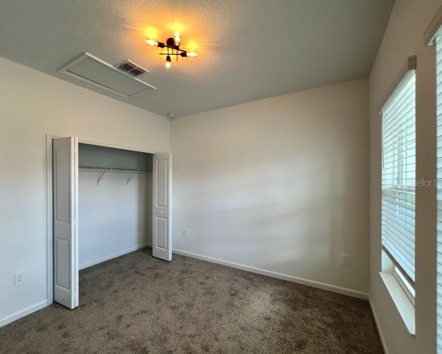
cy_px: 182
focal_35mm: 14
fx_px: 183
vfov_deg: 87.9
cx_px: 209
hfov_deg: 100.6
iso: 200
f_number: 1.8
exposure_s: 1/120
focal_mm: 1.57
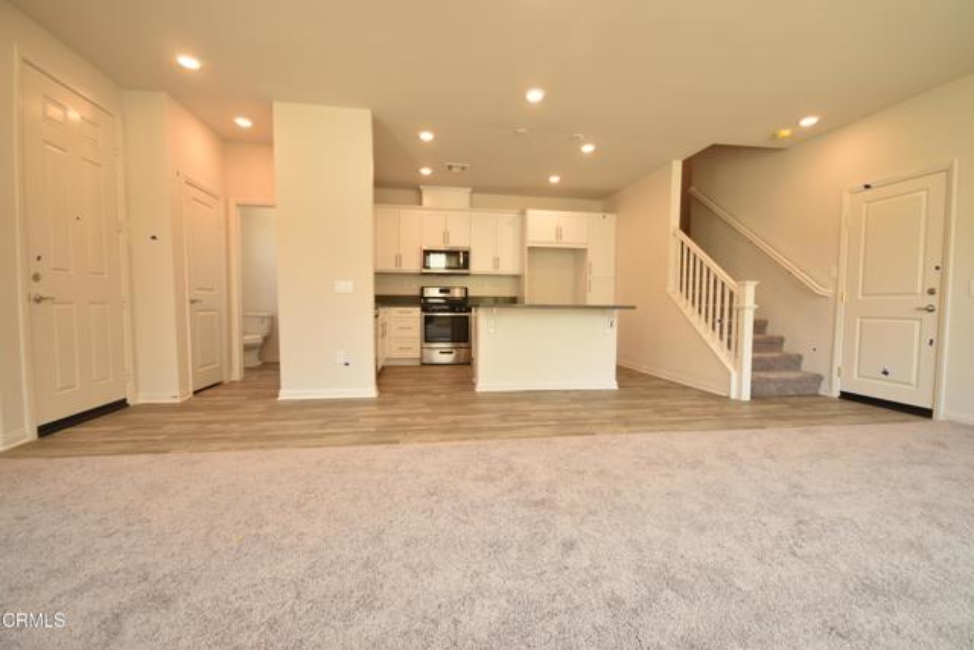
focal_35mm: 15
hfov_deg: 100.4
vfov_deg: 77.4
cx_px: 487
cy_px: 325
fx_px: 406
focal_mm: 10
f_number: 4.5
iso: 110
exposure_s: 1/15
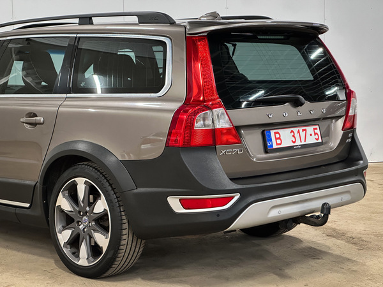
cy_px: 144
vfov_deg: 19.1
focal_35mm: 77
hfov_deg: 25.3
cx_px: 192
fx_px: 852
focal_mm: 9
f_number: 2.8
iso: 640
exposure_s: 1/35
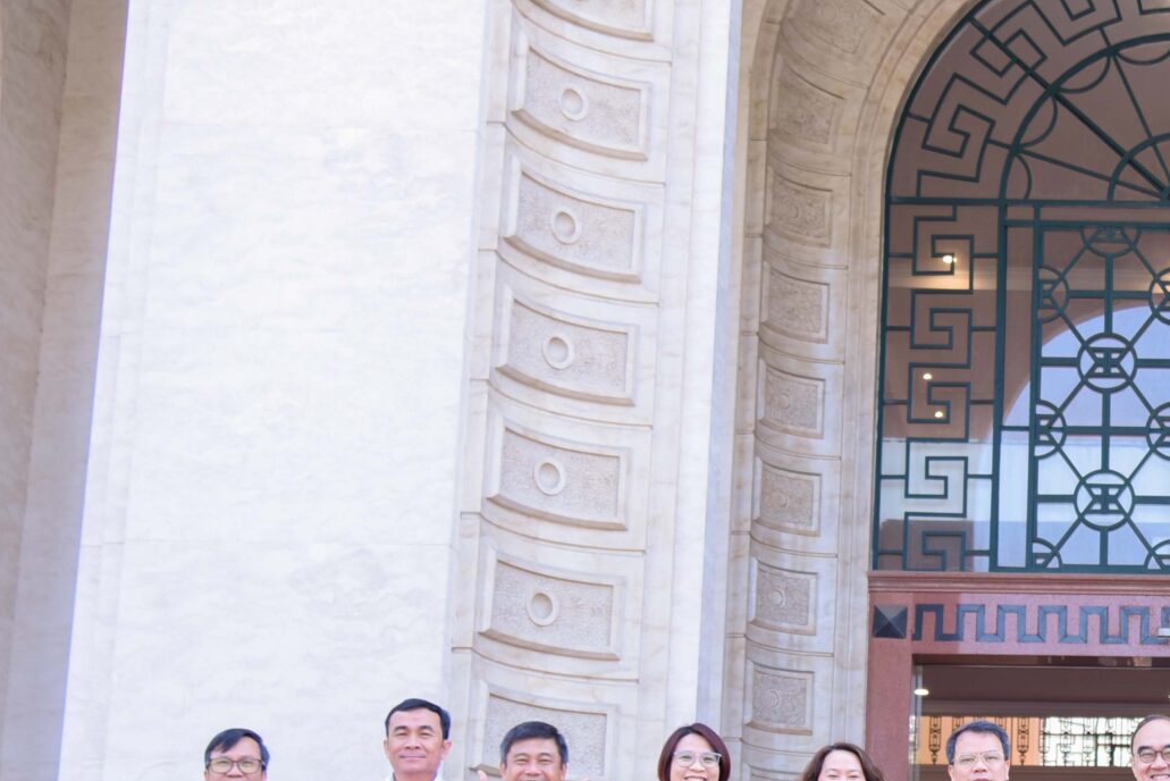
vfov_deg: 17.5
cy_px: 678
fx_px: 2503
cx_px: 1261
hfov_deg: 24.7
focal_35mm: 77
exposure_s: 1/80
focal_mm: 31
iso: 100
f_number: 4
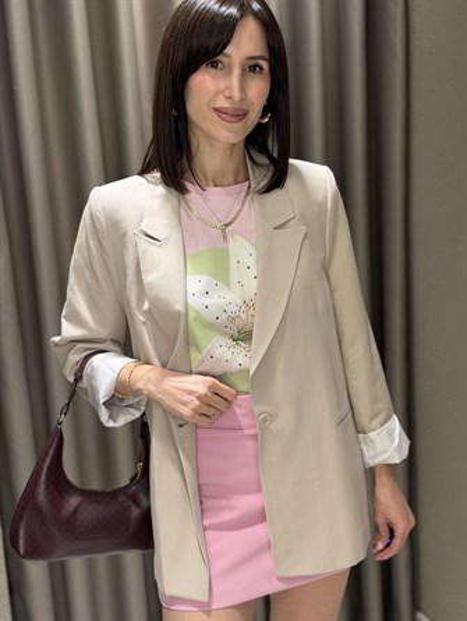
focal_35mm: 48
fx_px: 863
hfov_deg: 30.3
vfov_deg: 39.6
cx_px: 234
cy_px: 310
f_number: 1.78
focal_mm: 6.76
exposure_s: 1/81
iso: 100
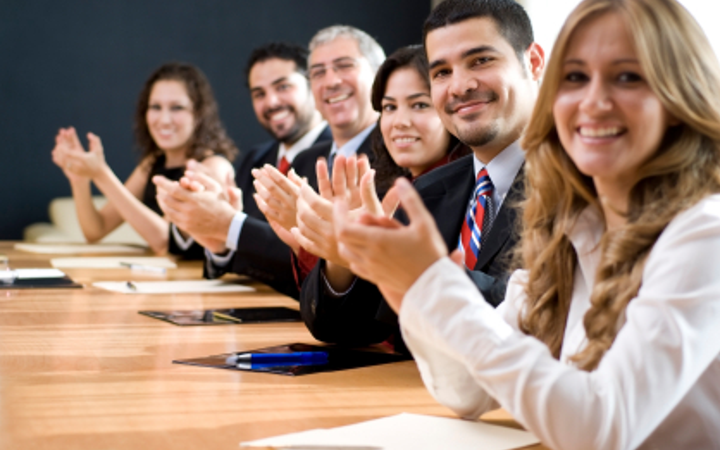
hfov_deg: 22.3
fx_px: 1824
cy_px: 209
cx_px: 363
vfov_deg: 14.0
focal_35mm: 93
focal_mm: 60
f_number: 2.8
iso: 100
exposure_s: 1/80
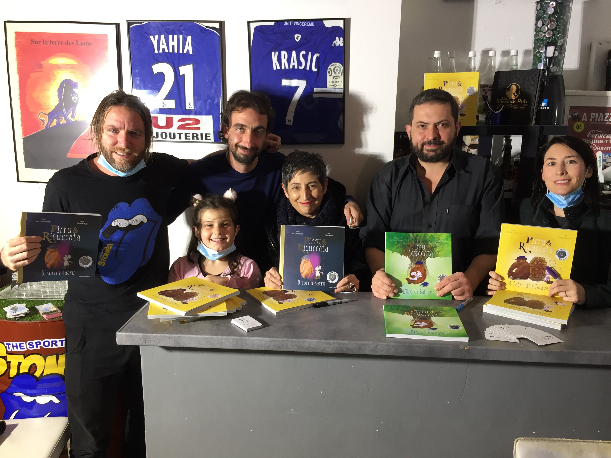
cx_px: 306
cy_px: 229
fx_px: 512
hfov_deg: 61.7
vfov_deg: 48.2
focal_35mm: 29
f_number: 2.2
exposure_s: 1/33
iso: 40
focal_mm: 4.15
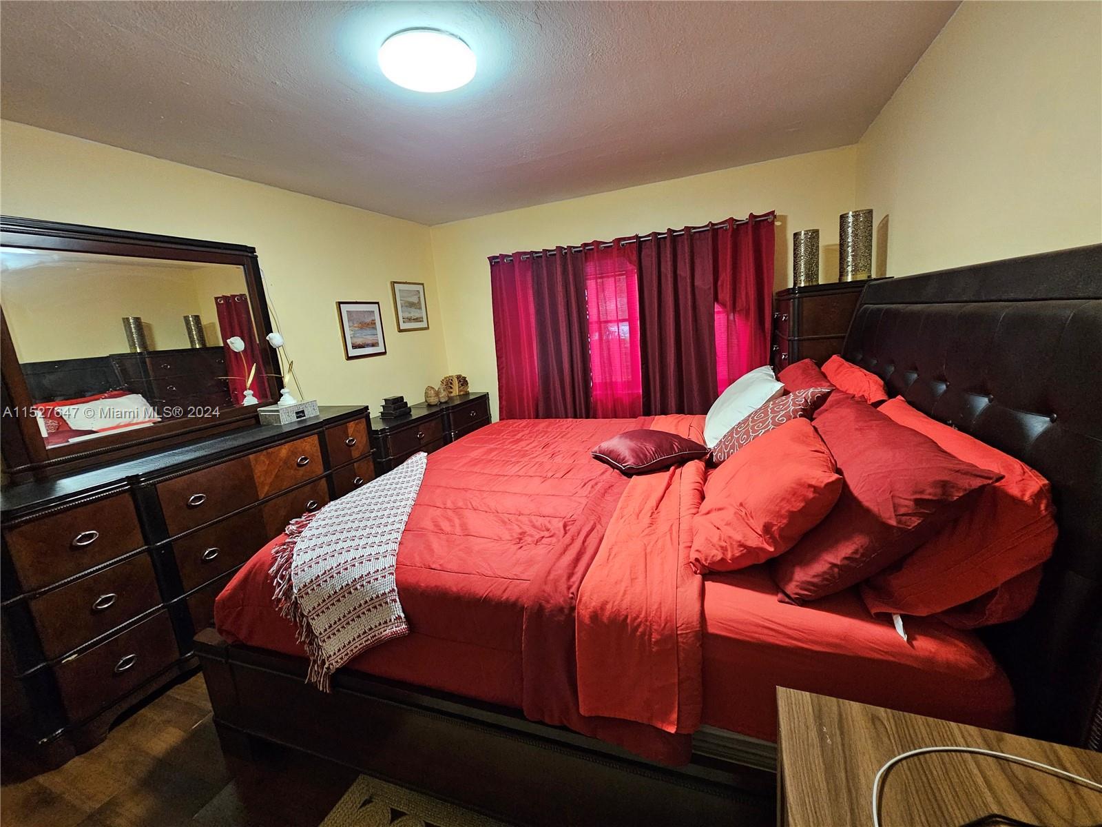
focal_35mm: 13
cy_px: 414
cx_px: 551
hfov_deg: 106.2
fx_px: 414
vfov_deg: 89.9
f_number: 2.2
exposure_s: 1/30
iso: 500
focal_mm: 2.2
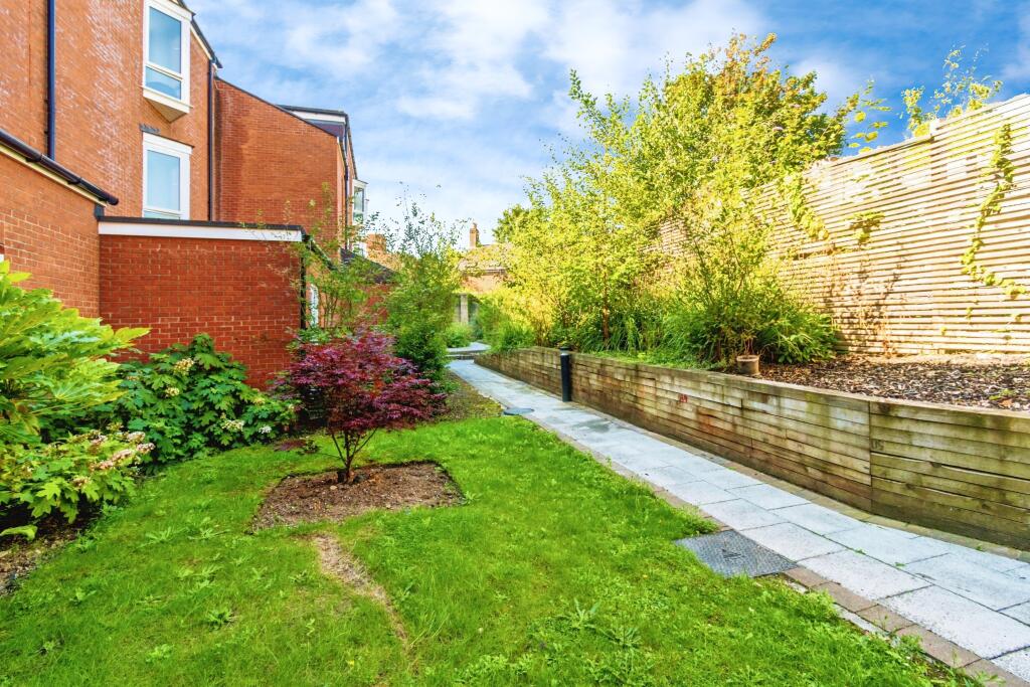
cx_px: 515
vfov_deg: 77.3
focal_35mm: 15
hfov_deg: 100.4
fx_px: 429
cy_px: 344
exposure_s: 1/200
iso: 320
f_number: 7.1
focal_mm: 10
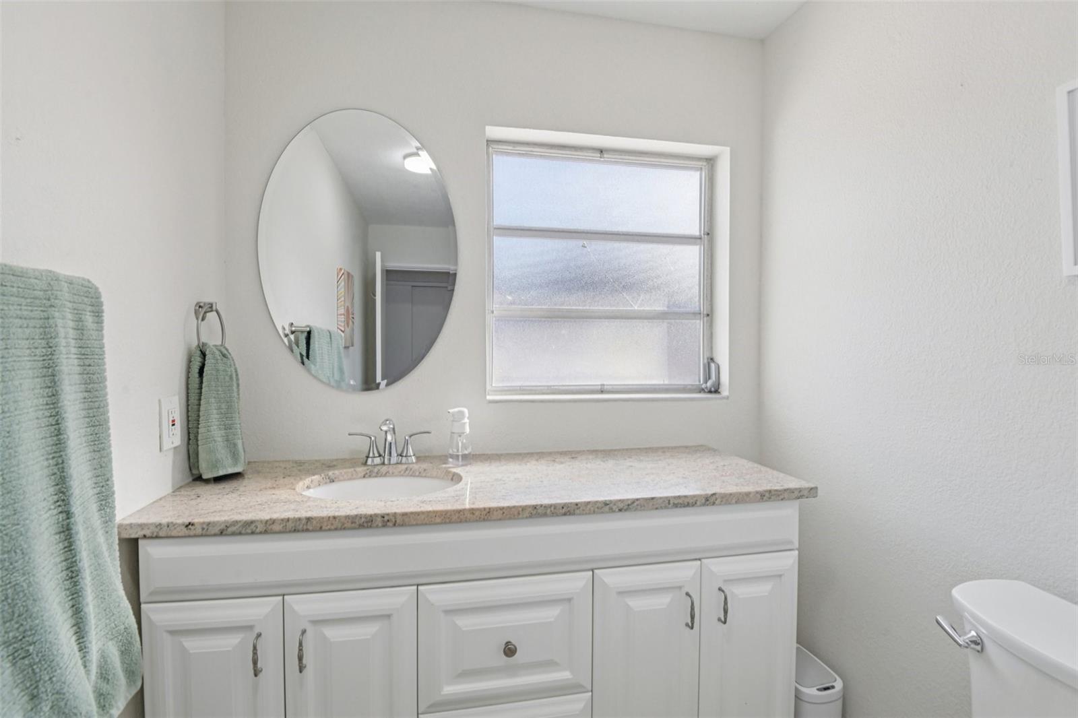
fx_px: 479
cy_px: 359
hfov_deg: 96.7
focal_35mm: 16
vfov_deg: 73.7
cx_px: 539
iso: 400
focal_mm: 16
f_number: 8
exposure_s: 1/160
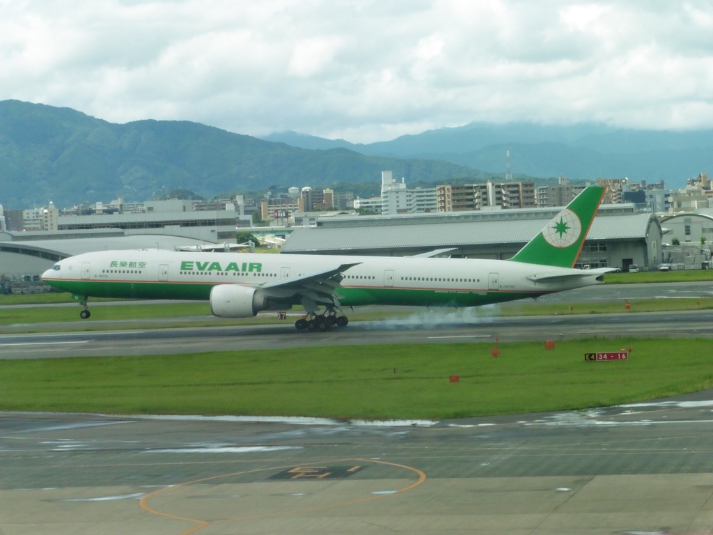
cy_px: 268
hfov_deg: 14.4
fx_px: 2822
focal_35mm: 137
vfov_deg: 10.8
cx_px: 356
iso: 400
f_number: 6.3
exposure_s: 1/640
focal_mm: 24.4
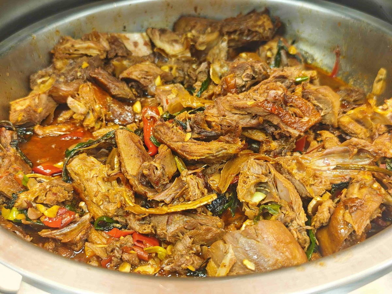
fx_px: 419
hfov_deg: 50.1
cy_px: 147
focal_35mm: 37
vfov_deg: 38.7
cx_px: 196
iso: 176
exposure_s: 1/60
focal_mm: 8.72
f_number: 1.63
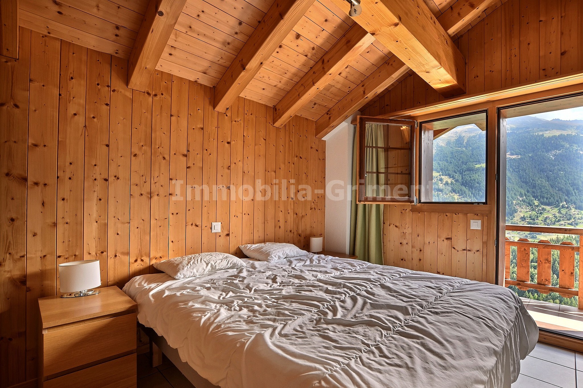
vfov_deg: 77.3
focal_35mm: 15
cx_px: 292
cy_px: 194
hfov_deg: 100.4
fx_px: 243
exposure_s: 1/2
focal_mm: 10
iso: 400
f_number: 9
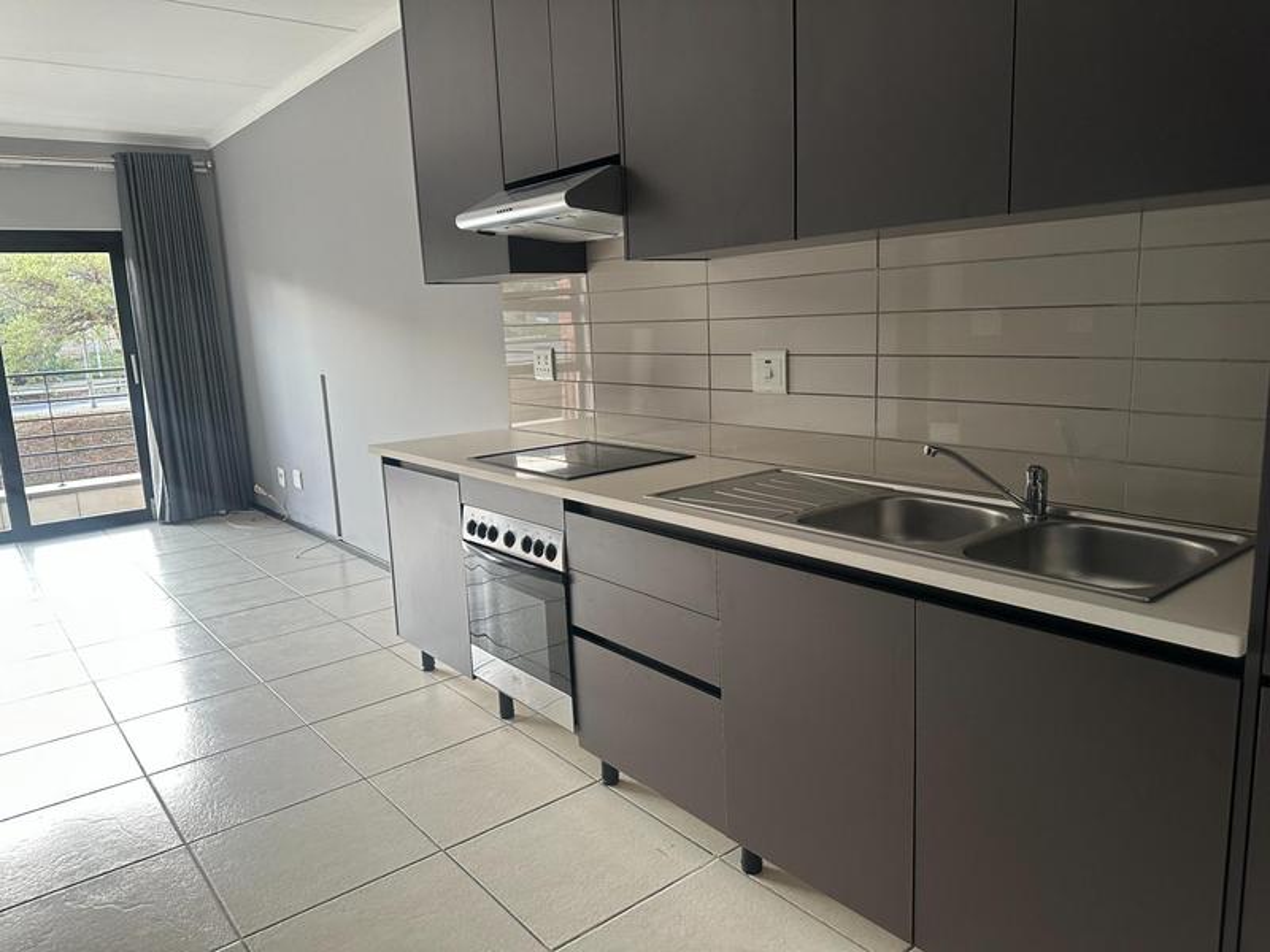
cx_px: 635
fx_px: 881
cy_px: 476
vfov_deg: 56.8
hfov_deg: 71.6
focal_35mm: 24
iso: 250
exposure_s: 1/64
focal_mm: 6.86
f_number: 1.78
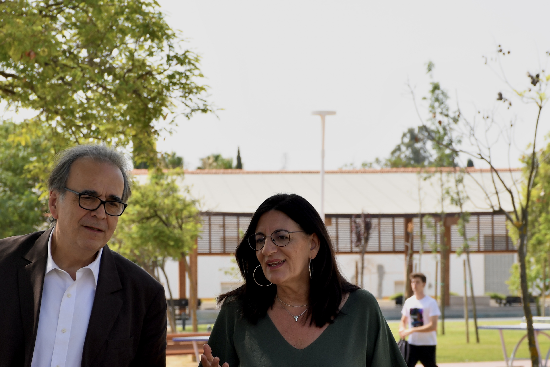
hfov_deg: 11.8
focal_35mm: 174
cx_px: 272
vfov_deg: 7.9
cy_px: 282
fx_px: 2658
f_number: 8
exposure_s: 1/250
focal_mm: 75
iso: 160
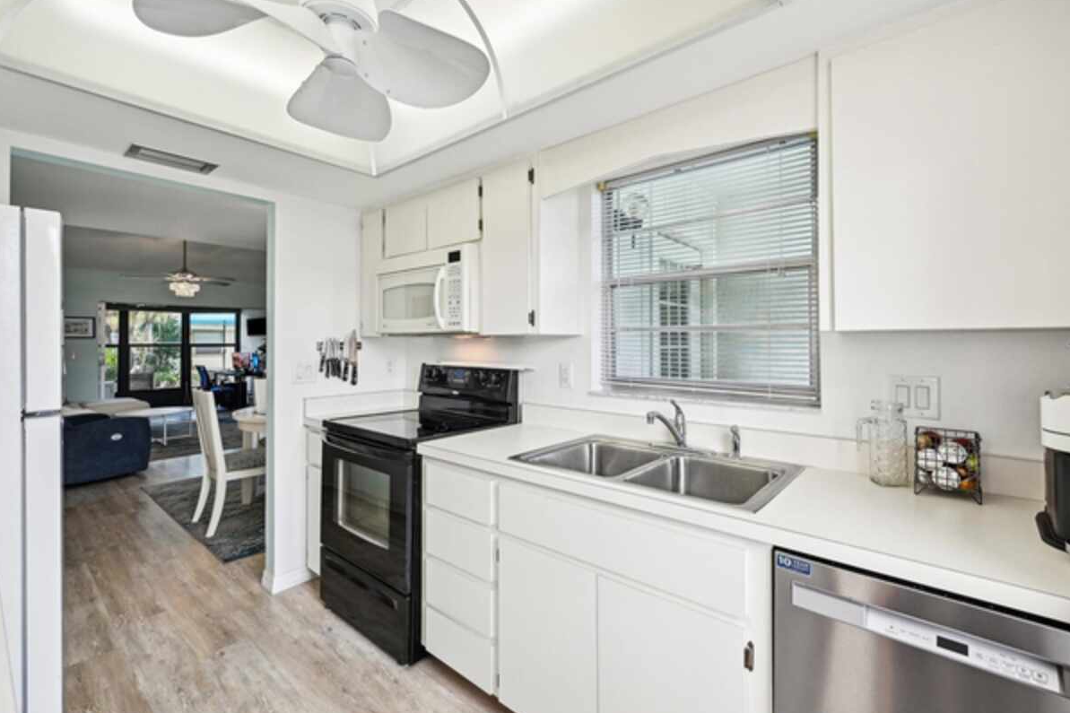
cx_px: 555
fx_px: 446
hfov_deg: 100.4
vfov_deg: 77.3
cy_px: 346
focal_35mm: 15
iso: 400
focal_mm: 14
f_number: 8
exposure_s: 1/100
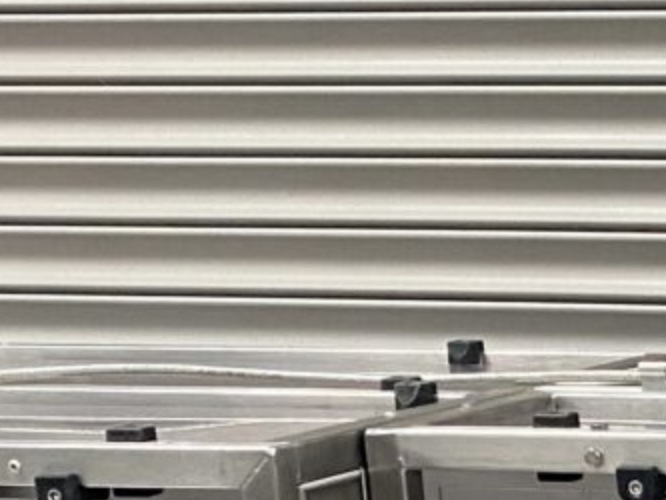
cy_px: 972
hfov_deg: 11.9
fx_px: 2887
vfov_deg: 9.3
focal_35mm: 150
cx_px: 1282
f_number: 1.8
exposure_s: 1/86
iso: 125
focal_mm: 4.25
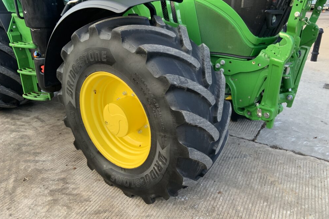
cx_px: 166
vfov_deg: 42.3
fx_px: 283
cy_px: 111
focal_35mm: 31
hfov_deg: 60.3
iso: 32
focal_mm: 3
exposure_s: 1/122
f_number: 1.8
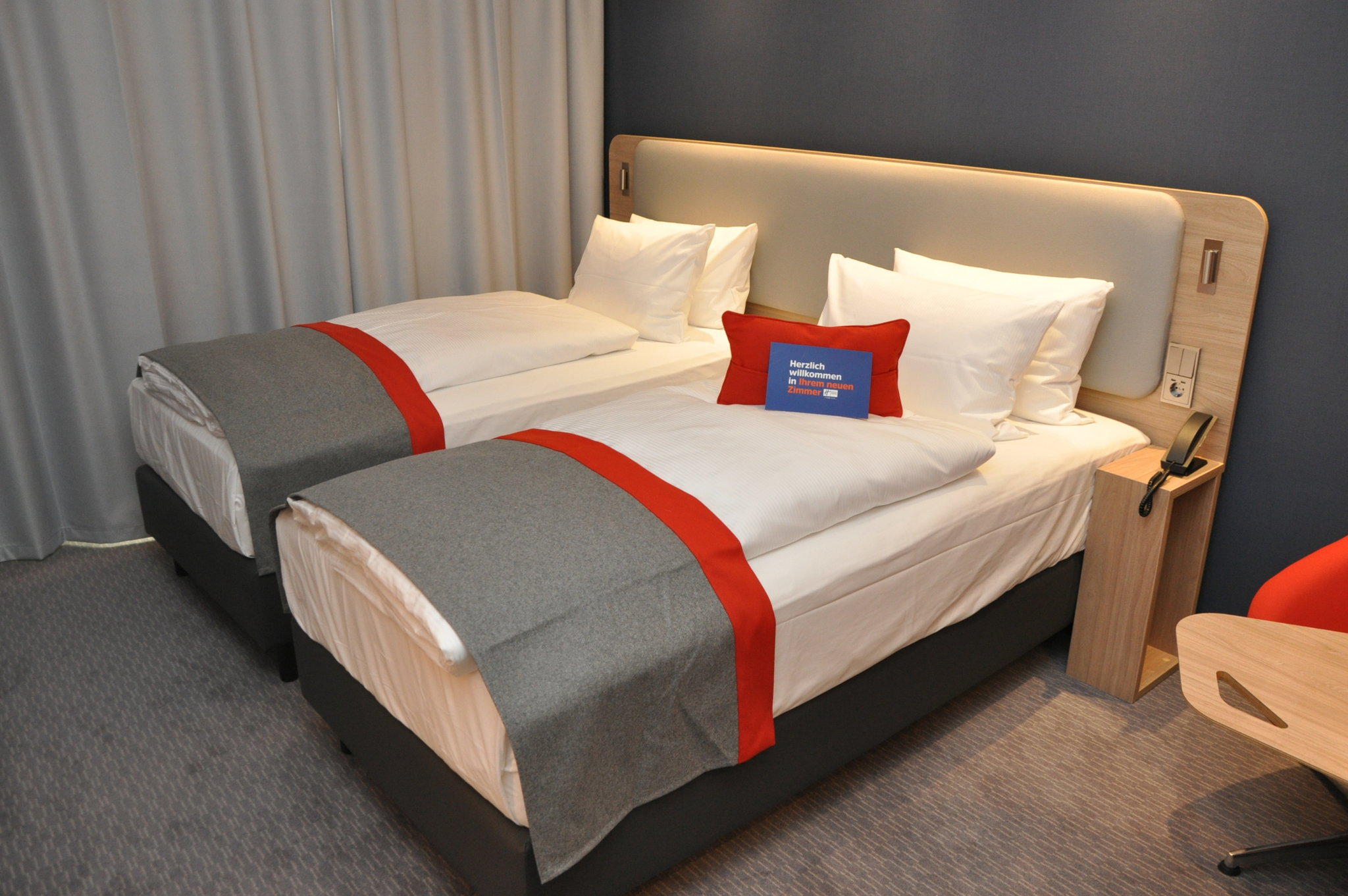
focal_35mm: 27
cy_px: 448
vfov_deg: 47.8
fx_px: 1010
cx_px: 674
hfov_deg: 67.4
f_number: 6.3
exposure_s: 1/40
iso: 800
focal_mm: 18
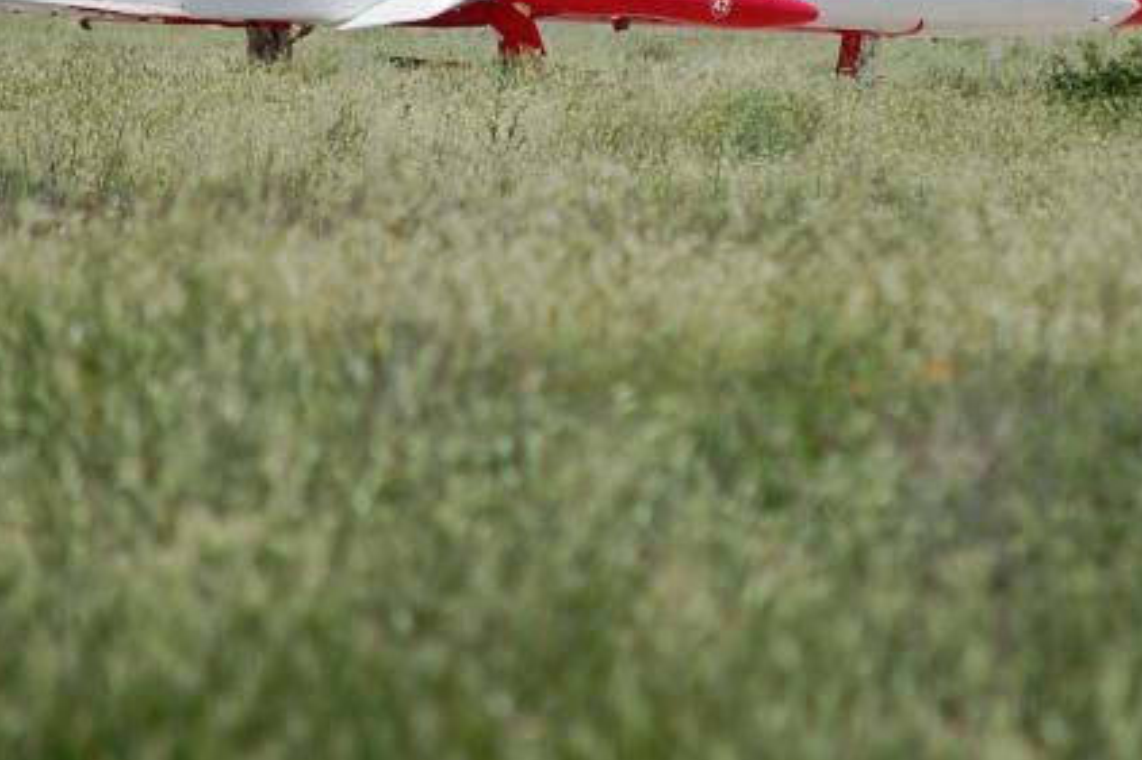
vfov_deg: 1.9
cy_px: -115
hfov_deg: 2.8
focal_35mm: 728
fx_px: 23084
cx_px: 677
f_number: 5.6
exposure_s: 1/1250
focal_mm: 200
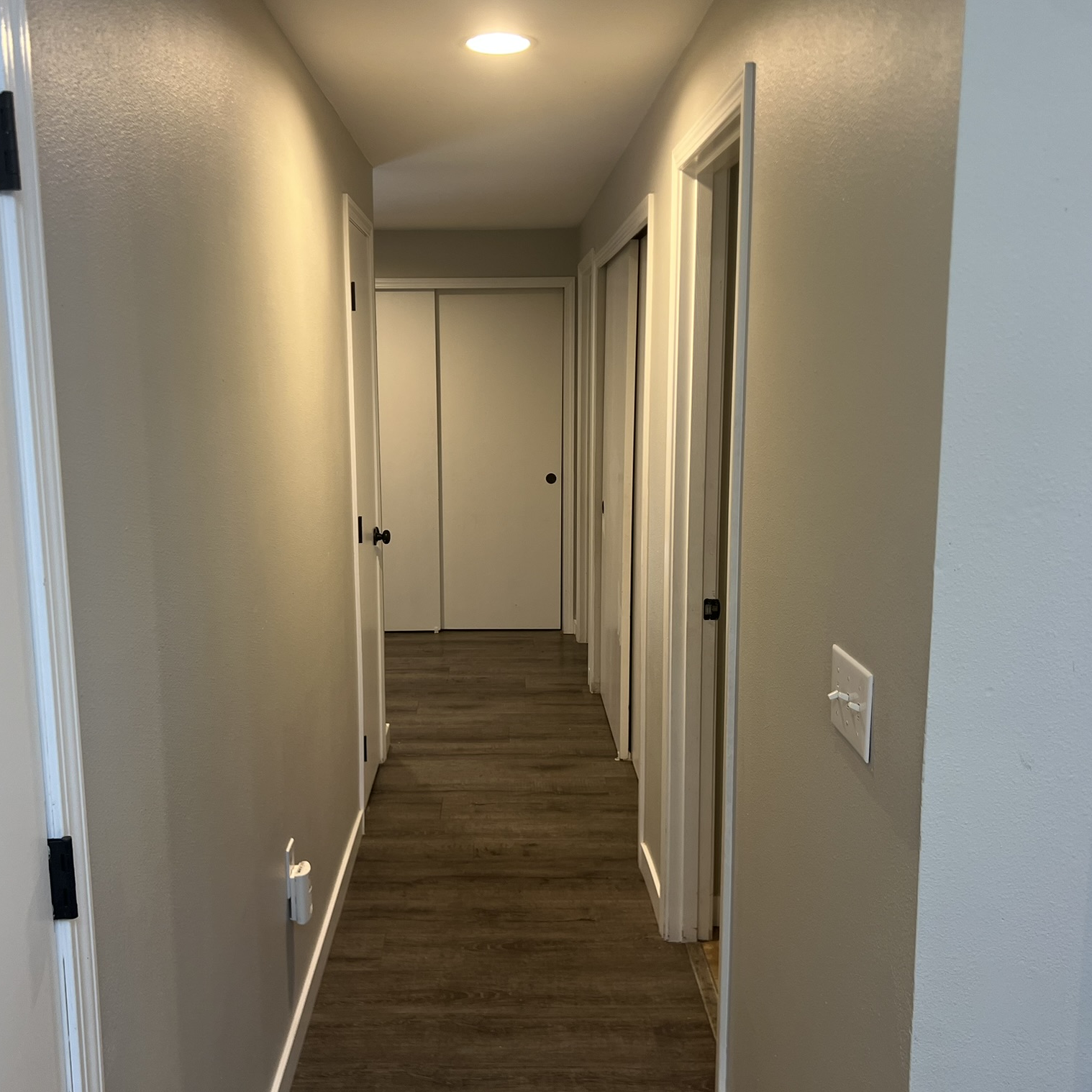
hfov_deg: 52.5
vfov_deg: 52.5
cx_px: 496
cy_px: 541
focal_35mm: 31
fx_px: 1106
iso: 80
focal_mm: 5.7
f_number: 1.5
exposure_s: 1/60
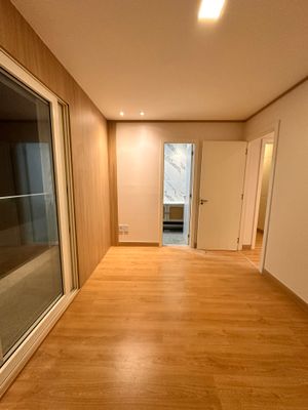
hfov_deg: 85.7
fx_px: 166
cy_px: 205
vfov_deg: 102.1
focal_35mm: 14
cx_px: 154
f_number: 2.2
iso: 320
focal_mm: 2.22
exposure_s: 1/120
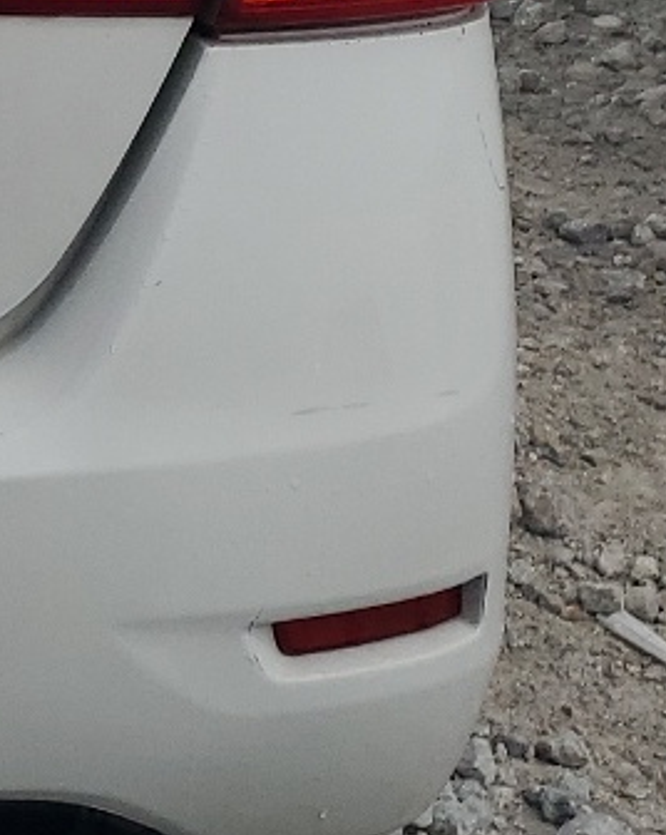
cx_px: -773
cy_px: -251
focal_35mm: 121
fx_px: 2987
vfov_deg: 15.2
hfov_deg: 11.2
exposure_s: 1/10000
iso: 50
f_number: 1.5
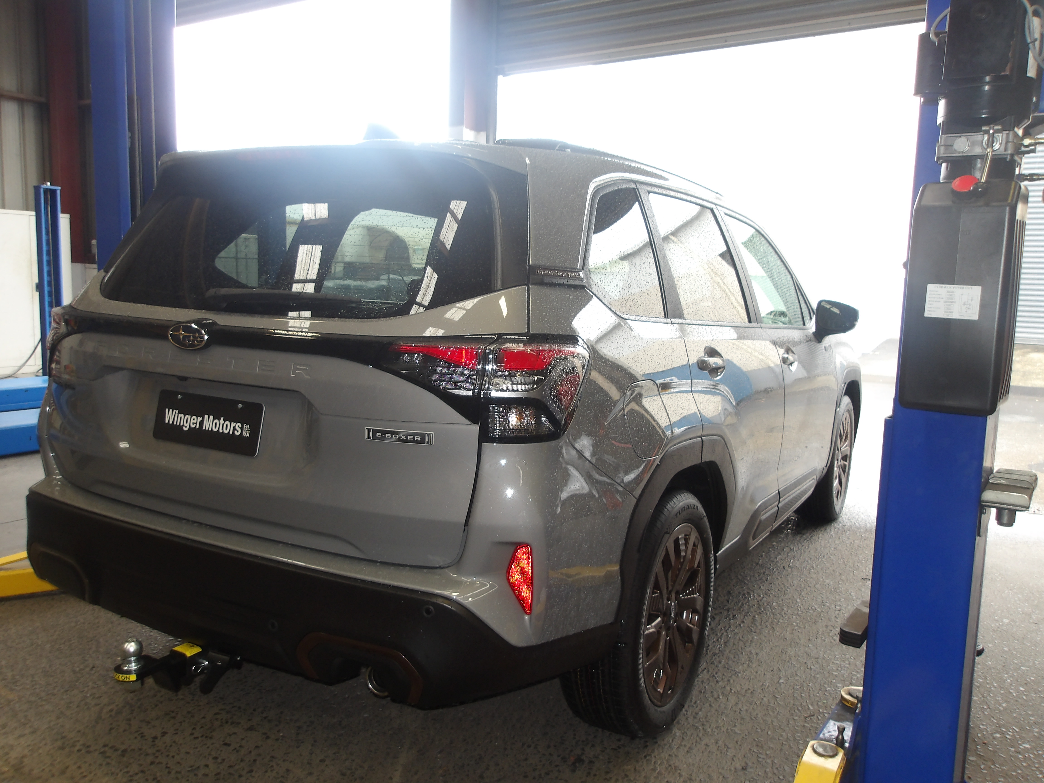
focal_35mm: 27
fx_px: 814
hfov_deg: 65.3
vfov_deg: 51.4
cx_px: 522
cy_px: 392
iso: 116
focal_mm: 4.9
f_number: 3
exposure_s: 1/30
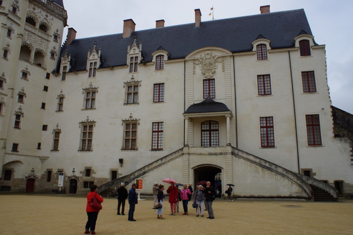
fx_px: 294
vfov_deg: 43.6
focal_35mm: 30
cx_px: 176
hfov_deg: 61.9
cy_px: 118
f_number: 13
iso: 100
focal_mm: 20
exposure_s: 1/200
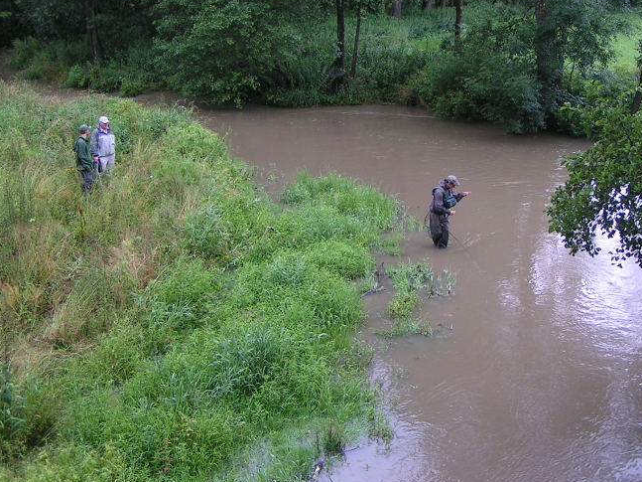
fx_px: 872
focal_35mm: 47
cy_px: 196
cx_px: 392
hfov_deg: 40.2
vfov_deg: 30.8
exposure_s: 1/40
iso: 50
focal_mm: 5.8
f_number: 3.2
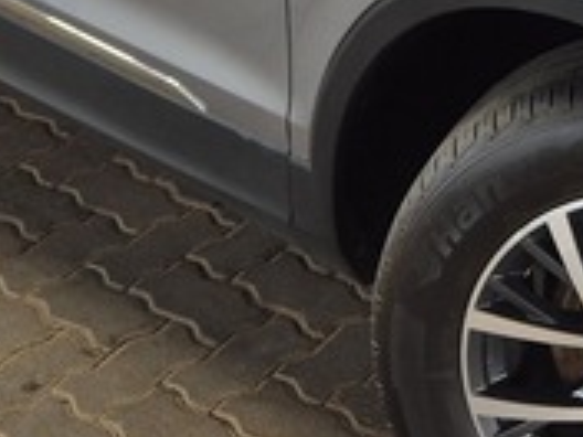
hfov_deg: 14.4
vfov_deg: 10.2
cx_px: 633
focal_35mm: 134
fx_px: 2257
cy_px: -434
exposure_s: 1/124
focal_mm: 5.4
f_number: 1.8
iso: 25
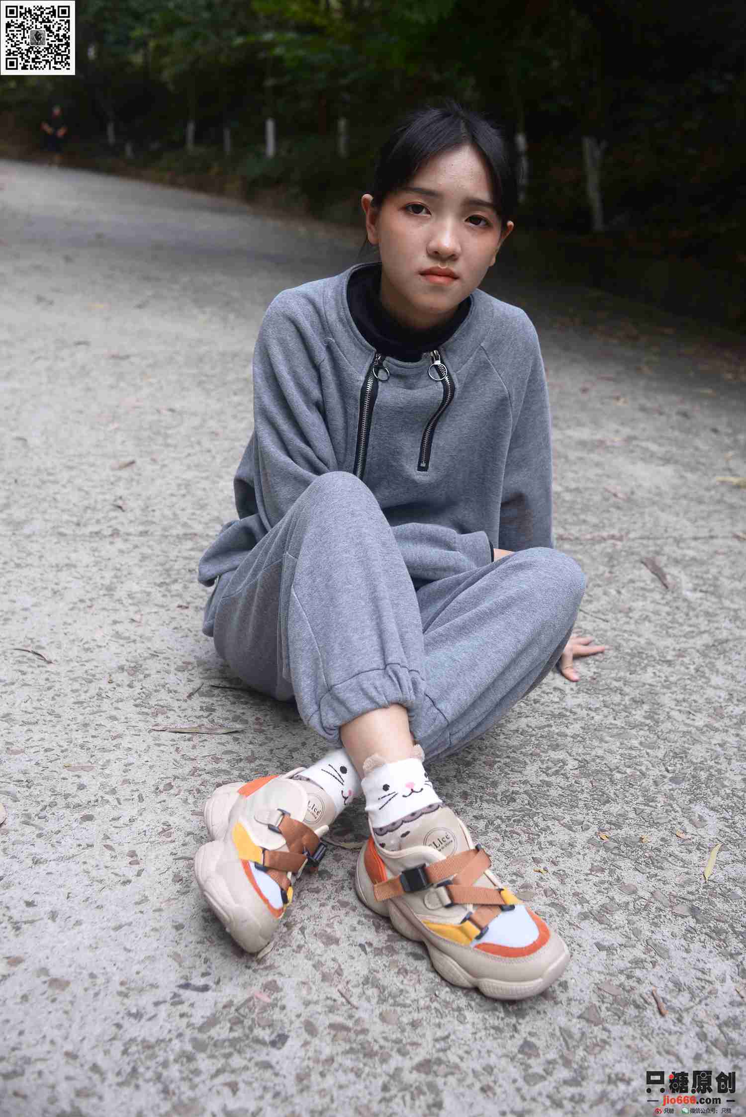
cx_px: 373
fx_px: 1087
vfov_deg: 54.4
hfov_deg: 37.9
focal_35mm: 35
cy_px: 558
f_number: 5.6
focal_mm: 35
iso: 200
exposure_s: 1/125
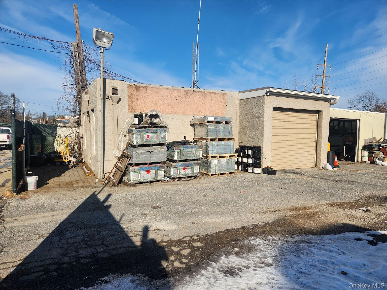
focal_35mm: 23
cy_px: 145
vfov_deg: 58.9
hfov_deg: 73.9
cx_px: 194
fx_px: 257
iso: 20
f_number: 1.8
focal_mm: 5.4
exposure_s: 1/2302
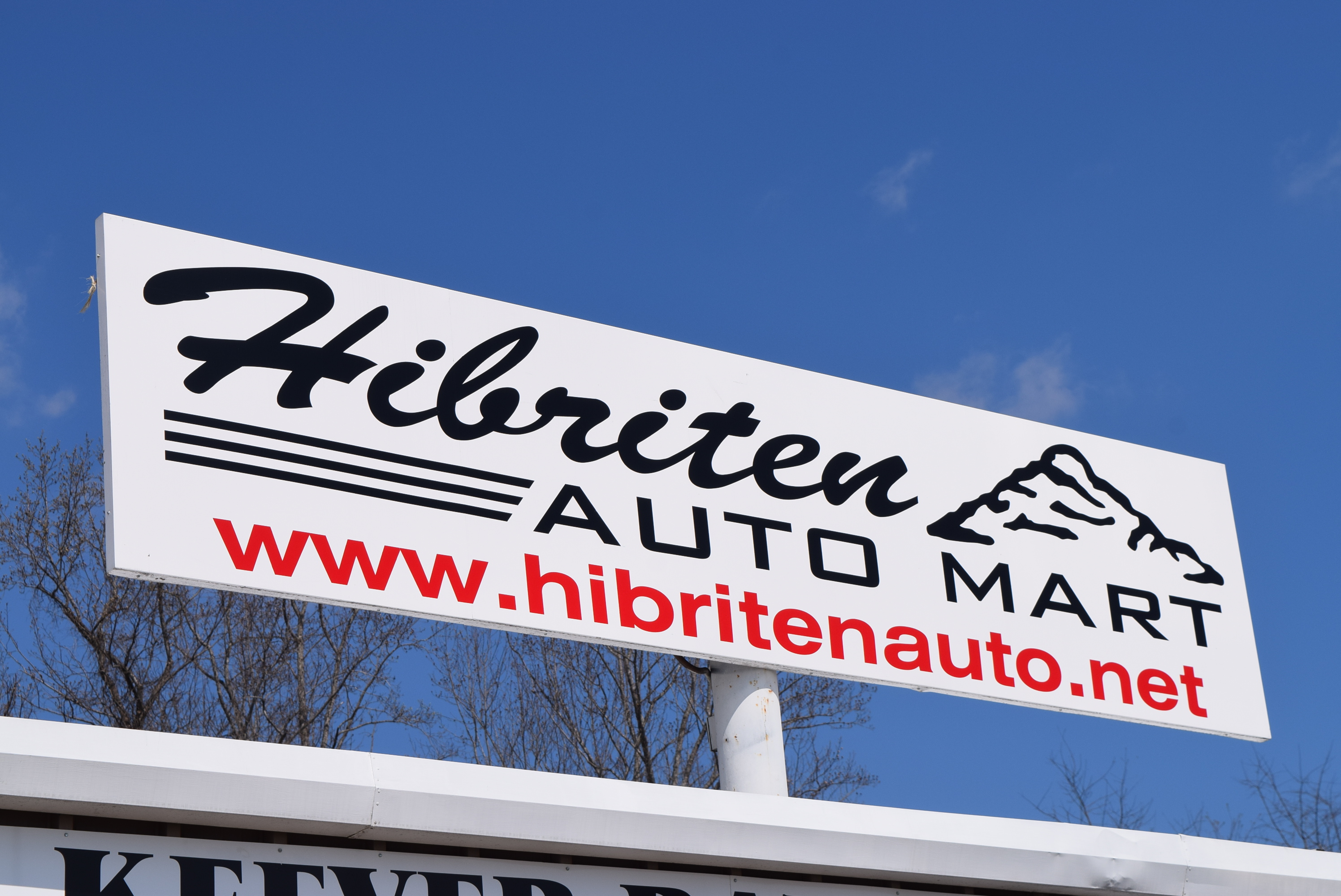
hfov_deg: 24.6
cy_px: 448
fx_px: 3075
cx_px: 670
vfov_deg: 16.6
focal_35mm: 82
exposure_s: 1/640
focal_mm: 55
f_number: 13
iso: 200
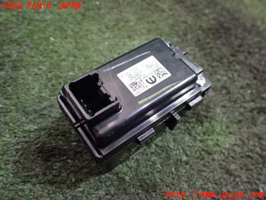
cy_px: 100
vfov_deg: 46.8
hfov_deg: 60.0
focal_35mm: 30
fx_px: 231
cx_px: 133
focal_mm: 5.4
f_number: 2.3
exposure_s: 1/80
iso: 800
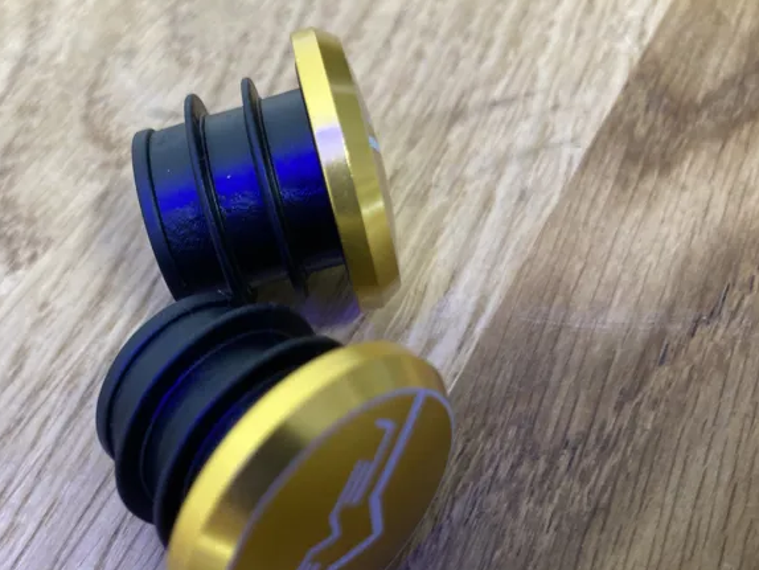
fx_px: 855
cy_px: 339
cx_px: 237
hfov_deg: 46.9
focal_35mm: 39
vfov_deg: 36.7
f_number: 1.8
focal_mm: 3.99
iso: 160
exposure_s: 1/50
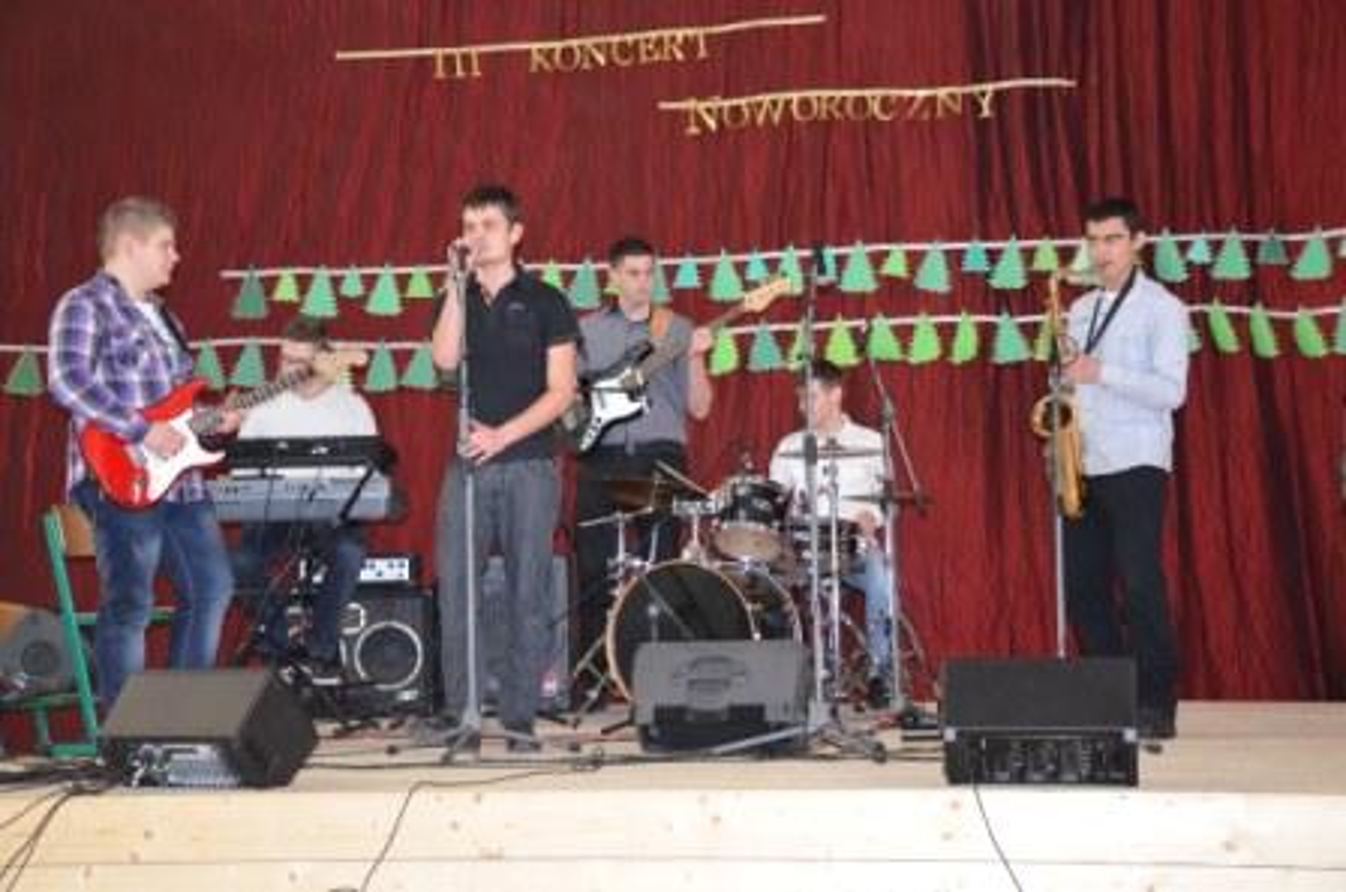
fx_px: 2239
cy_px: 446
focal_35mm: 60
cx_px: 673
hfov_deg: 33.5
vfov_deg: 22.5
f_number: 4.5
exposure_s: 1/60
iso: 3200
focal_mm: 40
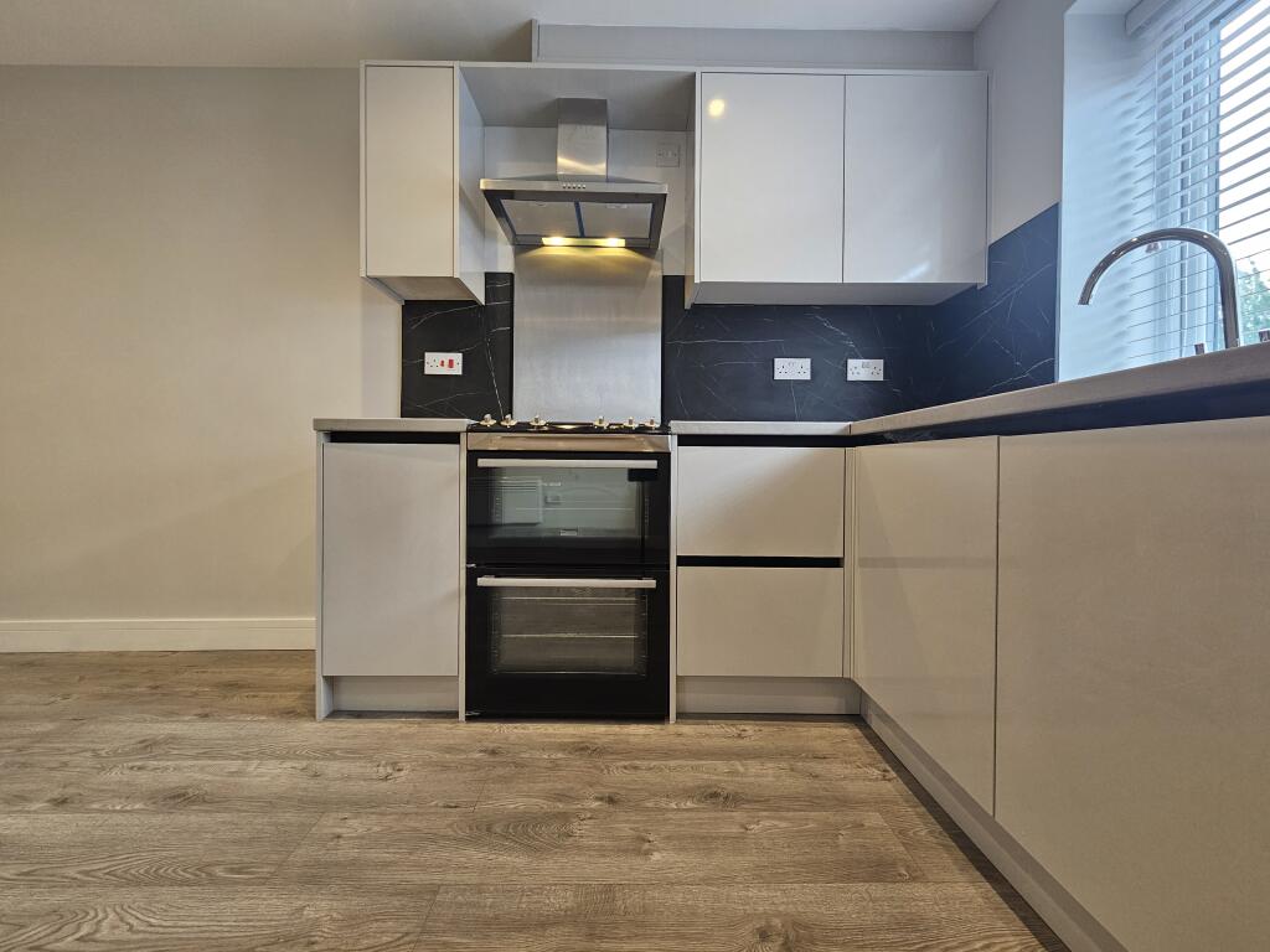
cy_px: 476
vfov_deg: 89.9
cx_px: 635
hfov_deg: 106.2
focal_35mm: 13
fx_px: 477
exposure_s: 1/50
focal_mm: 2.2
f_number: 2.2
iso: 125
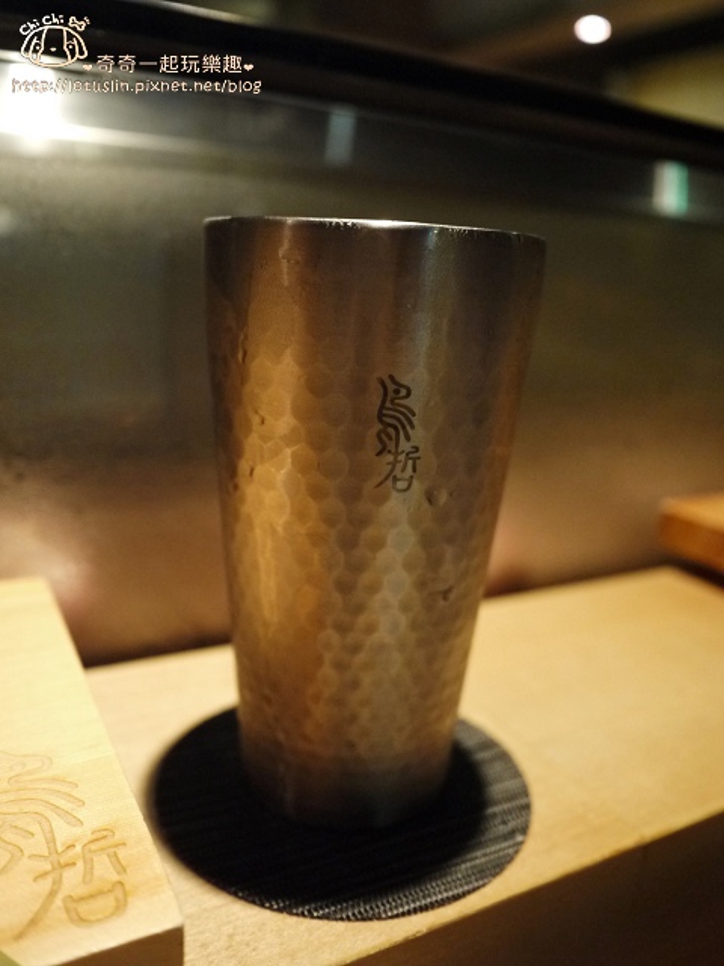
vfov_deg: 63.4
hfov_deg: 49.7
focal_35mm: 28
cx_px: 362
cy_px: 483
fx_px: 781
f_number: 2.5
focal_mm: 14
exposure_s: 1/50
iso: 800
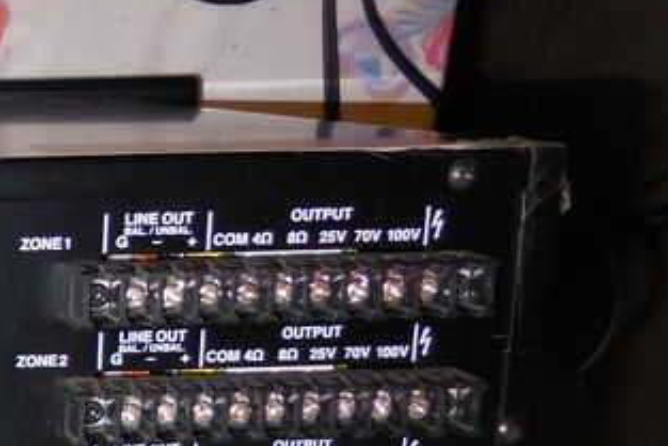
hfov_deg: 20.8
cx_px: -337
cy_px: 504
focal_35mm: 83
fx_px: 1541
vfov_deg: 16.0
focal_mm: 4.5
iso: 125
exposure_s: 1/25
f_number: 3.3
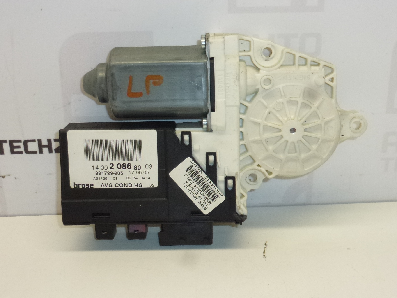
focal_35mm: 57
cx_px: 198
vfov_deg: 25.6
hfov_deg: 33.8
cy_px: 161
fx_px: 654
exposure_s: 1/200
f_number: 4.1
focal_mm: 8.7
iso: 400
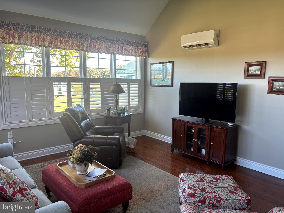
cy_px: 106
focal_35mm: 26
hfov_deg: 67.3
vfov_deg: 53.1
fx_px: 213
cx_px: 142
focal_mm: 5.96
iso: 100
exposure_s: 1/120
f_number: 1.6
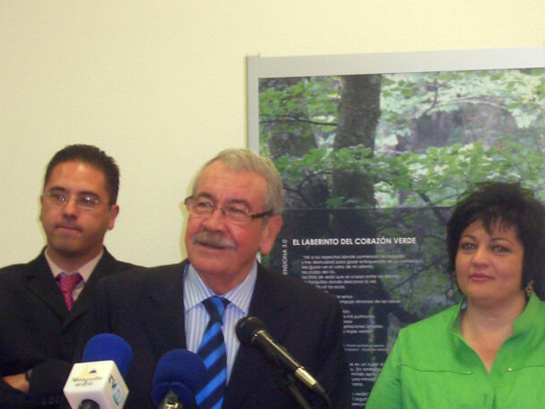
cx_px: 408
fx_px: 1826
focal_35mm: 116
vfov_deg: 12.7
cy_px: 289
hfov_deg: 16.9
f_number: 3.9
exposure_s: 1/40
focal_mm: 12.2
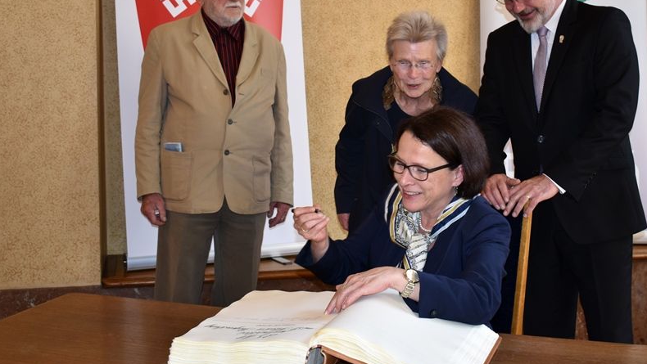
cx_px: 349
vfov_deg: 21.0
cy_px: 103
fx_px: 978
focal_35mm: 57
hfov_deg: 36.6
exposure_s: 1/60
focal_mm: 28
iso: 320
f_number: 4.2
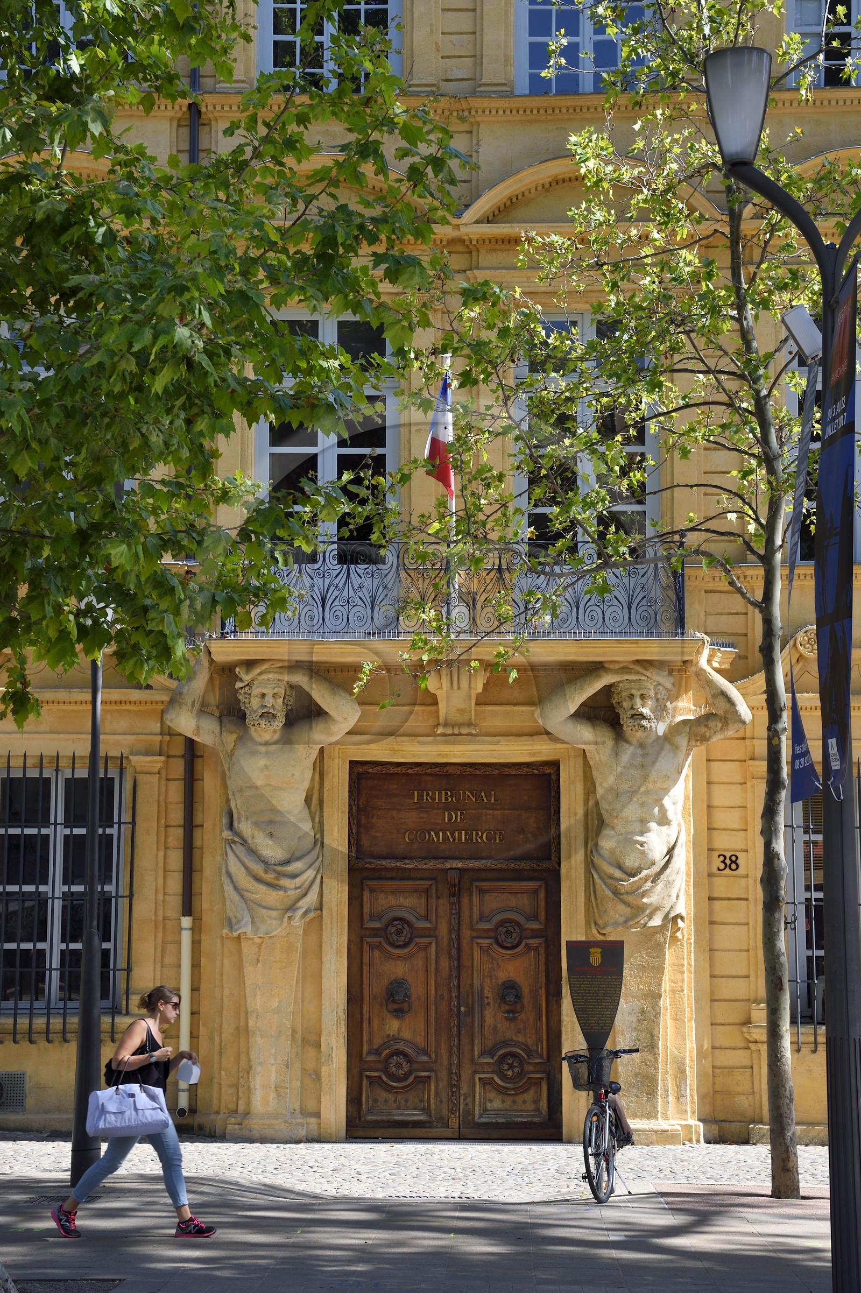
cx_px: 430
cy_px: 646
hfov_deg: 20.9
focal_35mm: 65
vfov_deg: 31.0
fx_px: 2334
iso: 200
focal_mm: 65
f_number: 8
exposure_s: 1/250
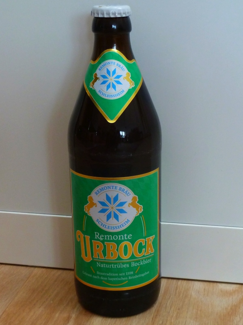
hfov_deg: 34.3
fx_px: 394
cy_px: 162
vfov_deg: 44.8
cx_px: 122
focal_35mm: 42
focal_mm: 6.9
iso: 200
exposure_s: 1/30
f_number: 3.7
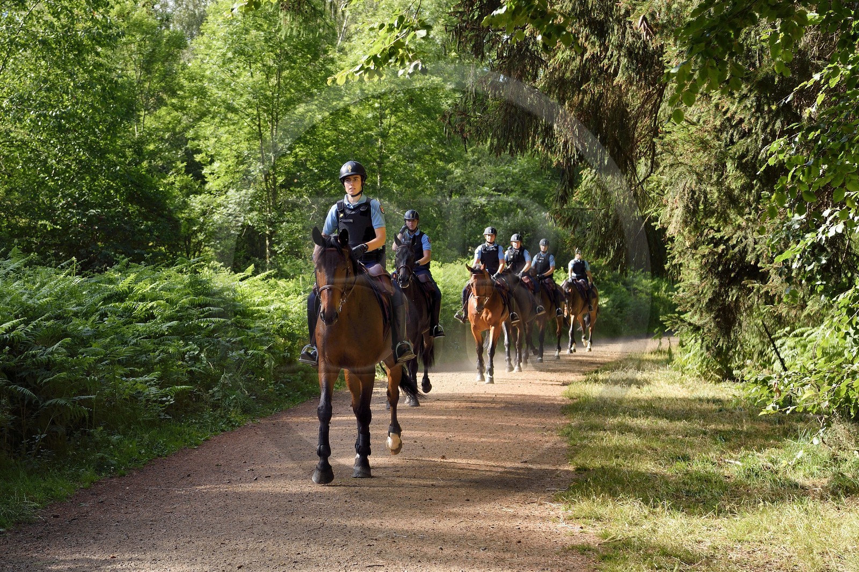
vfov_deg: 19.4
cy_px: 286
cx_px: 430
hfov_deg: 28.8
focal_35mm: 70
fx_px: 1670
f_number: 5
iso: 400
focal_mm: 70
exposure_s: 1/500
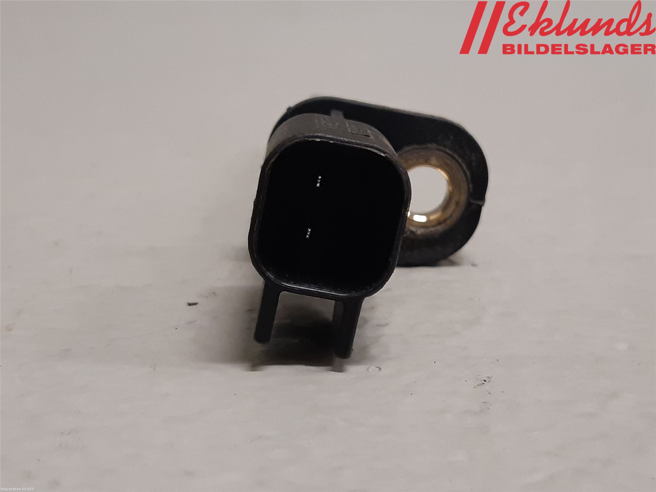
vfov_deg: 53.1
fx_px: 493
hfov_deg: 67.3
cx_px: 328
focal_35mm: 26
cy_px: 246
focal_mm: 3.93
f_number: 1.7
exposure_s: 1/50
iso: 160
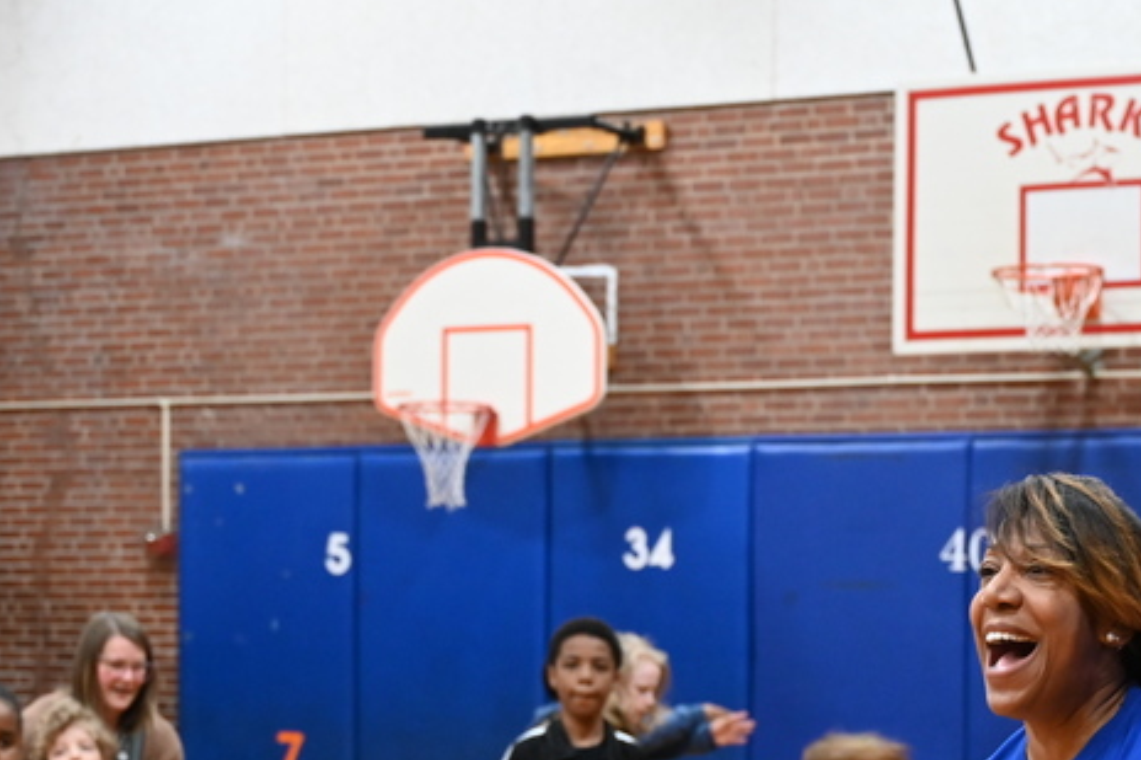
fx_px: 3073
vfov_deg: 13.9
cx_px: 858
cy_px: 754
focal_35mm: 97
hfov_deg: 20.9
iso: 3200
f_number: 4
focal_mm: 44
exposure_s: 1/125
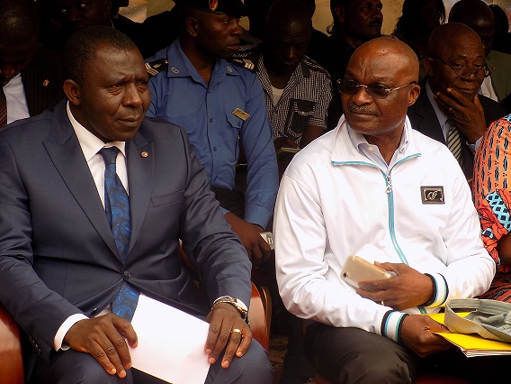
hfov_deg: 18.4
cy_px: 192
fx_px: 1580
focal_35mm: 107
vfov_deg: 13.8
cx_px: 256
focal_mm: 19.1
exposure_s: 1/80
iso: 80
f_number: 4.7
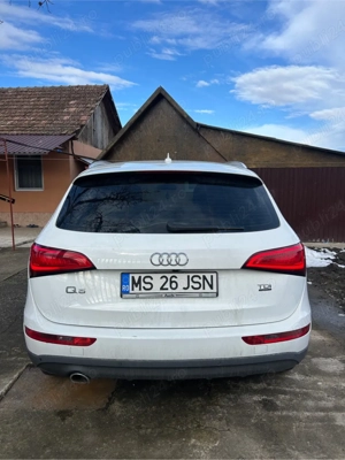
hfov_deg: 53.1
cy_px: 230
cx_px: 172
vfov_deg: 67.3
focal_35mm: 26
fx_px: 346
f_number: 1.5
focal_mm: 5.7
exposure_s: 1/2404
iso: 50
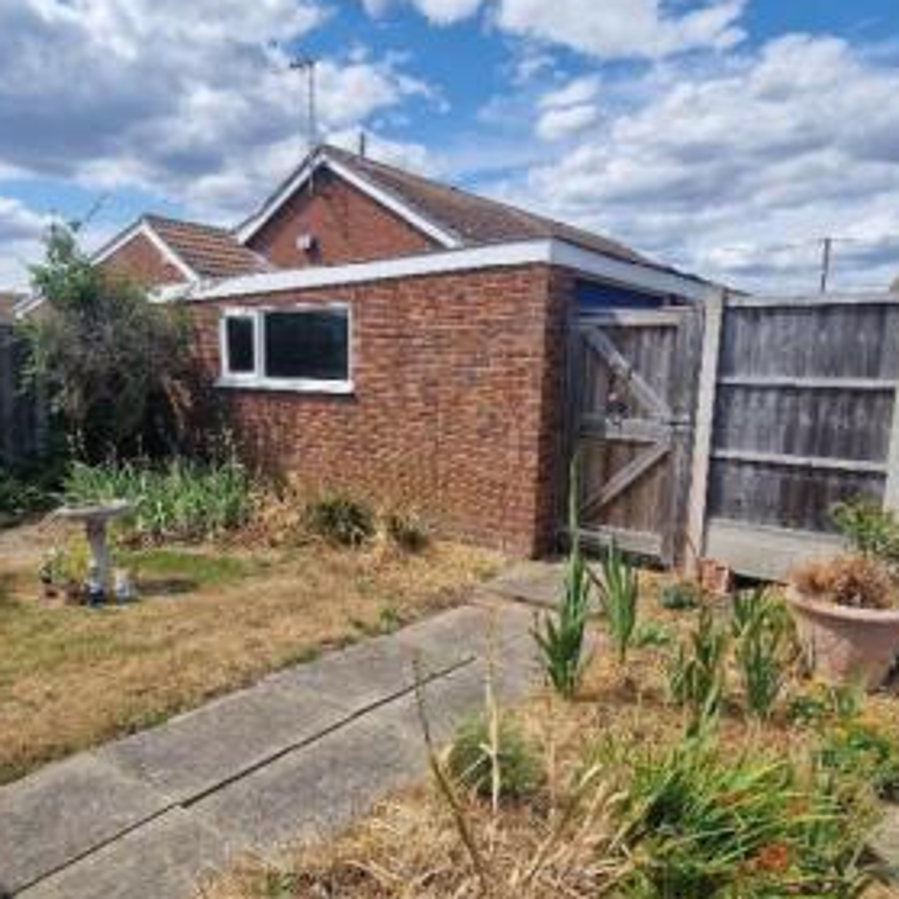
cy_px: 488
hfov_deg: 64.7
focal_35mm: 24
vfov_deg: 64.9
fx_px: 705
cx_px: 385
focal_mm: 2.2
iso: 50
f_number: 2.2
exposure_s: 1/2224
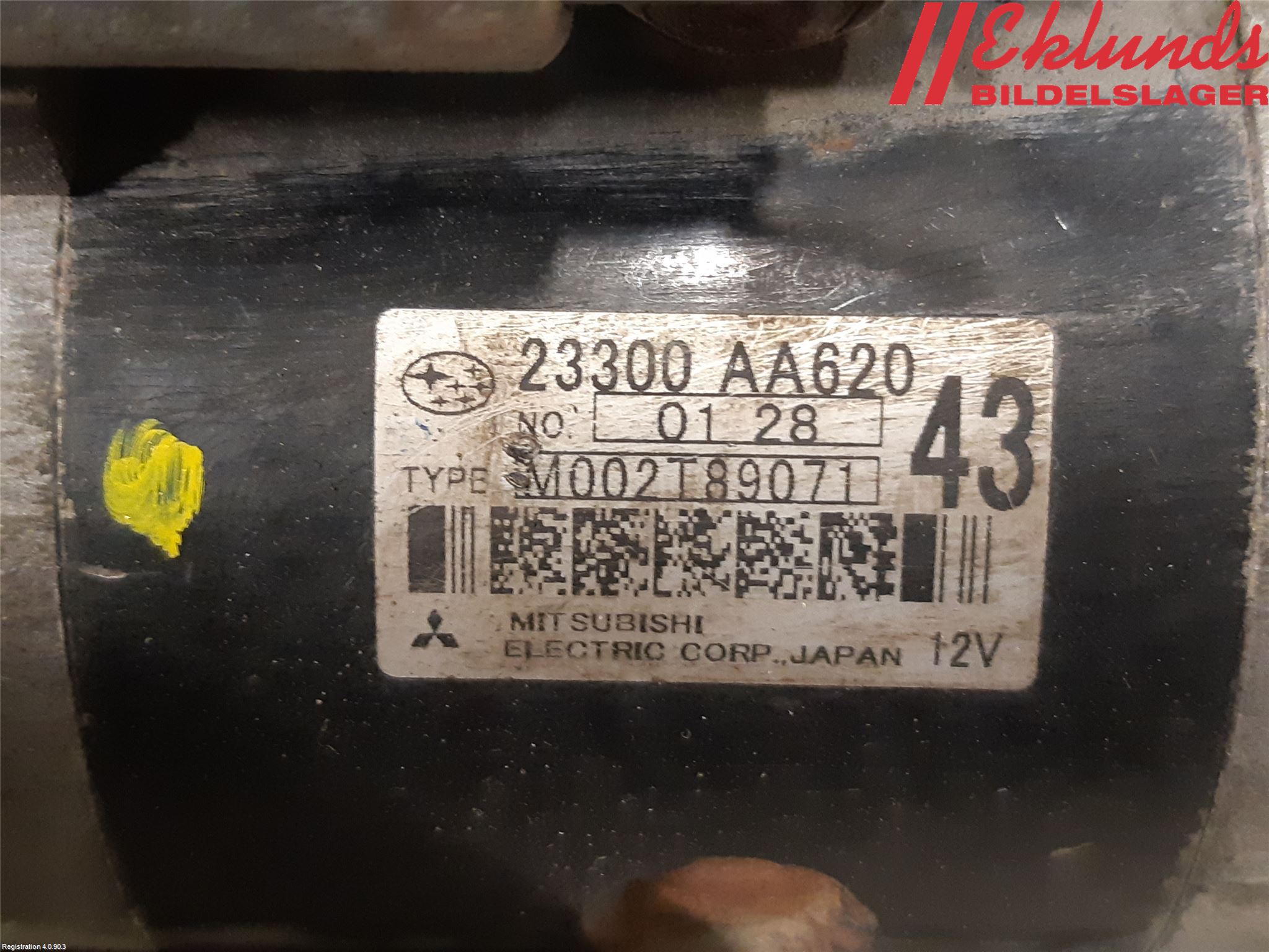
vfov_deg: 53.1
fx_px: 953
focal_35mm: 26
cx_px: 634
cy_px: 476
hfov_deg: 67.3
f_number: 1.7
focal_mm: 3.93
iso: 320
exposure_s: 1/25
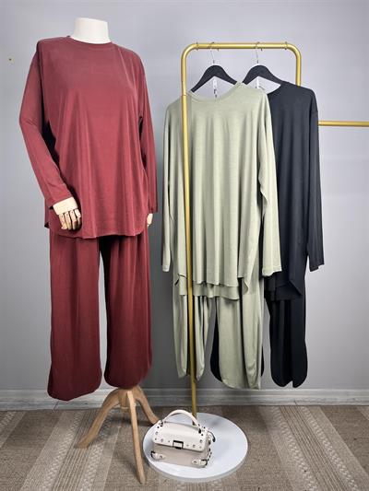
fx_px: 369
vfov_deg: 67.3
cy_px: 246
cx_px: 184
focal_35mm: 26
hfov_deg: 53.1
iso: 50
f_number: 1.6
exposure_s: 1/100
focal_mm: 5.1
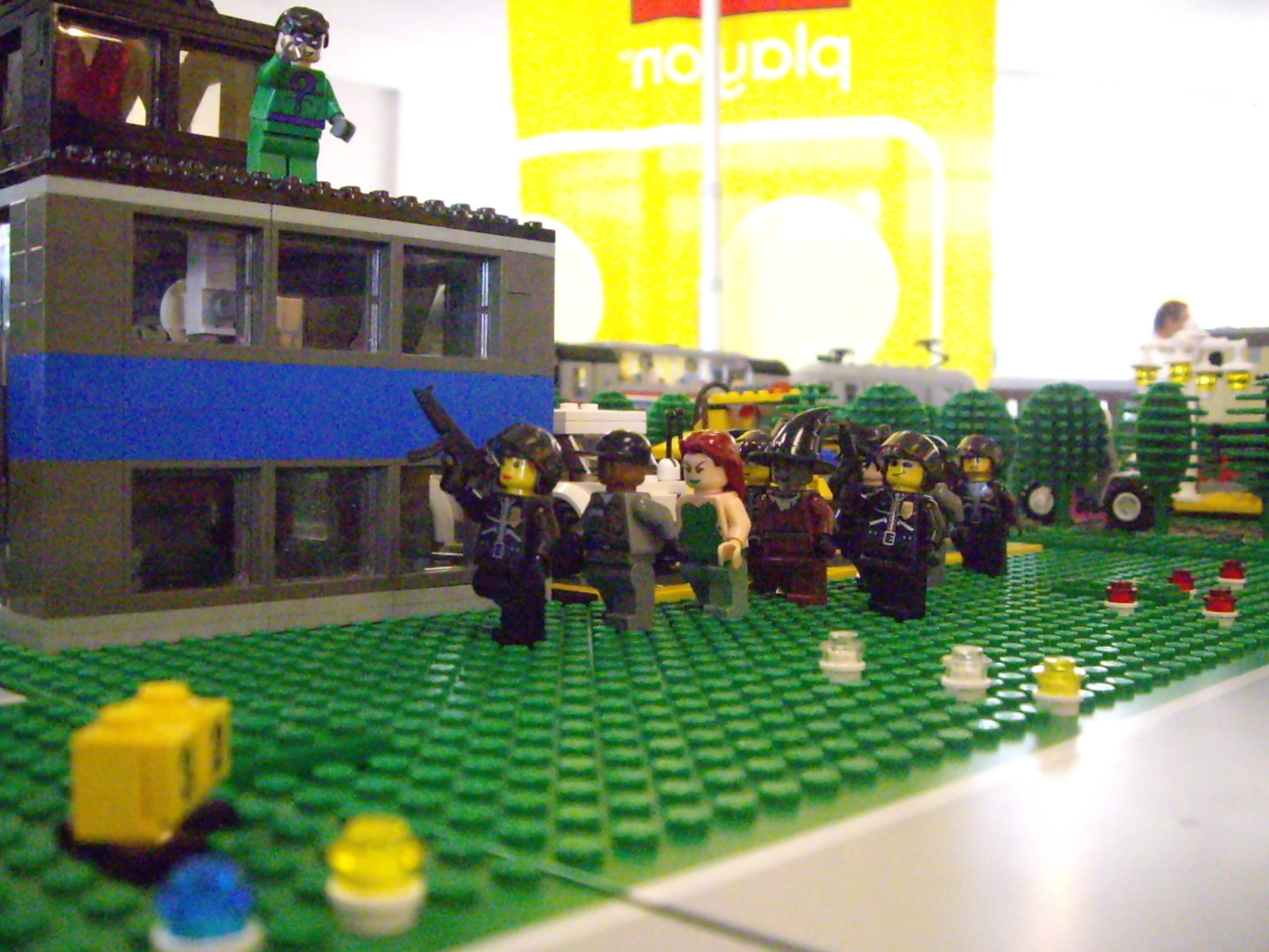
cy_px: 476
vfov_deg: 37.7
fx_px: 1393
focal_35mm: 38
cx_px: 634
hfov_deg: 49.0
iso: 1600
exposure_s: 1/125
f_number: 2.7
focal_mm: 6.2
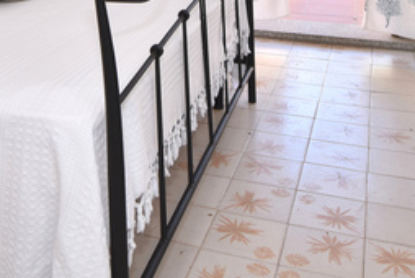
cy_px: -128
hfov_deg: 34.0
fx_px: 663
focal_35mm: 57
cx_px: 105
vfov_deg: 20.5
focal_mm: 13
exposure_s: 1/30
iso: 100
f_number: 4.8
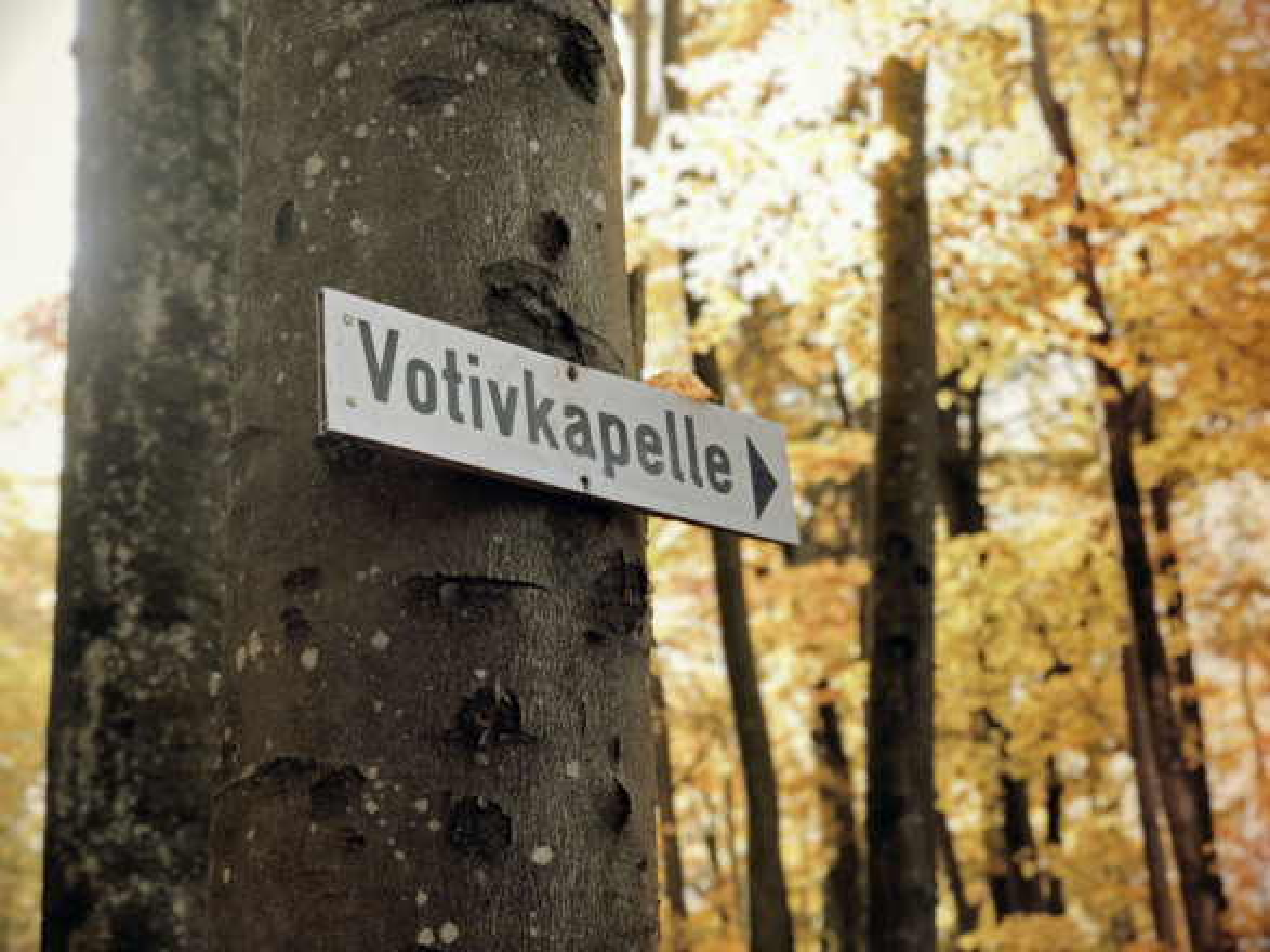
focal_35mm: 52
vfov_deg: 28.0
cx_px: 635
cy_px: 476
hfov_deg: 36.8
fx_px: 1907
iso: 64
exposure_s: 1/60
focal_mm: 6
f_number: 2.4
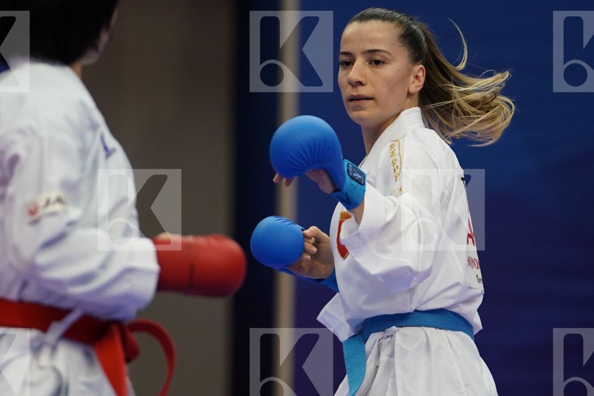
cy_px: 210
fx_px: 5841
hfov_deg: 5.8
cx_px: 291
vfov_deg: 3.9
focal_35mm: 354
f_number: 2.8
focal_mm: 174
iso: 2000
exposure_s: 1/1000
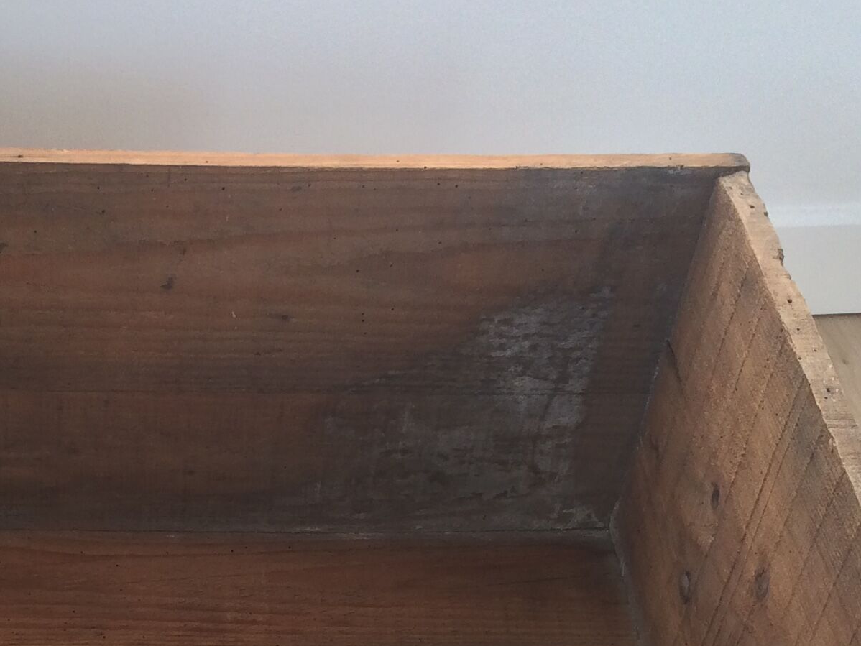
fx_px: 1965
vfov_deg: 18.0
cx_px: 149
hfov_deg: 24.2
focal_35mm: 79
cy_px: 717
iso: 32
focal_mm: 4.15
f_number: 2.2
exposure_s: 1/170
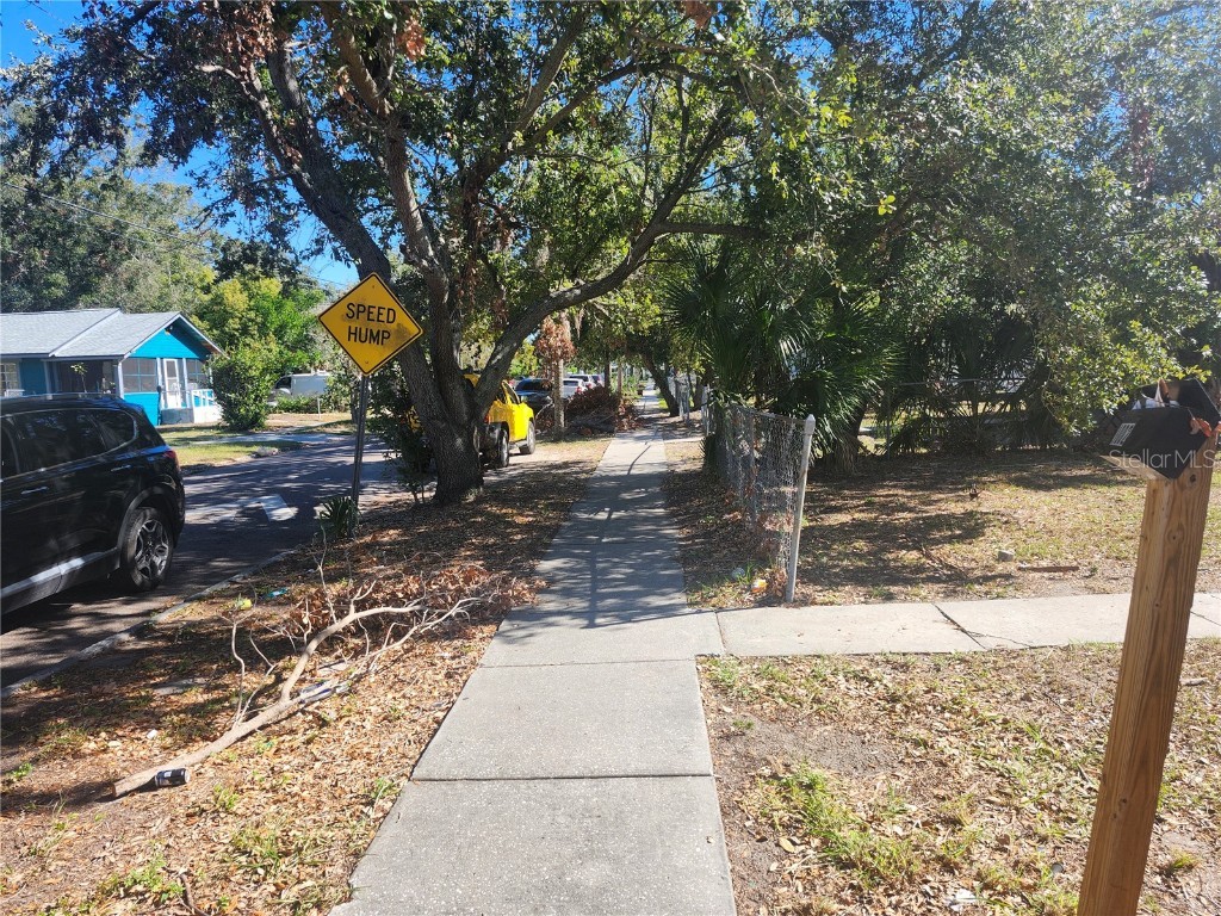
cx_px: 610
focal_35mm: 23
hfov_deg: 73.9
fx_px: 811
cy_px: 458
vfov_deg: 58.9
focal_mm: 5.54
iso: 25
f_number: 1.8
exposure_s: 1/590
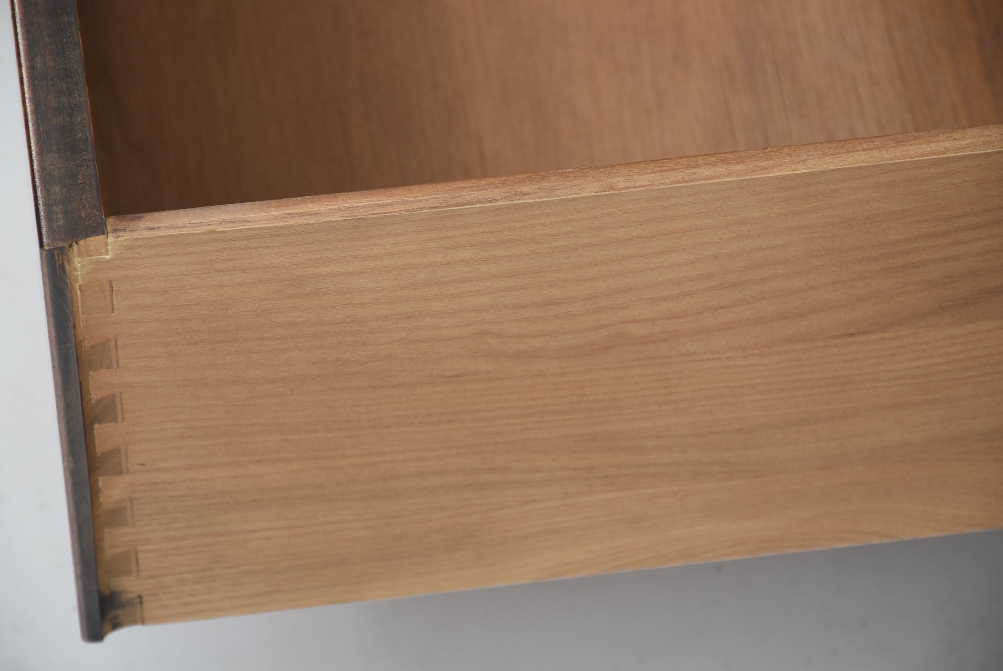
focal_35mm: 210
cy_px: 336
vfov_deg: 6.6
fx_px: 5855
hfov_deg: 9.8
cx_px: 502
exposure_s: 1/160
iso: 200
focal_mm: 140
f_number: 9
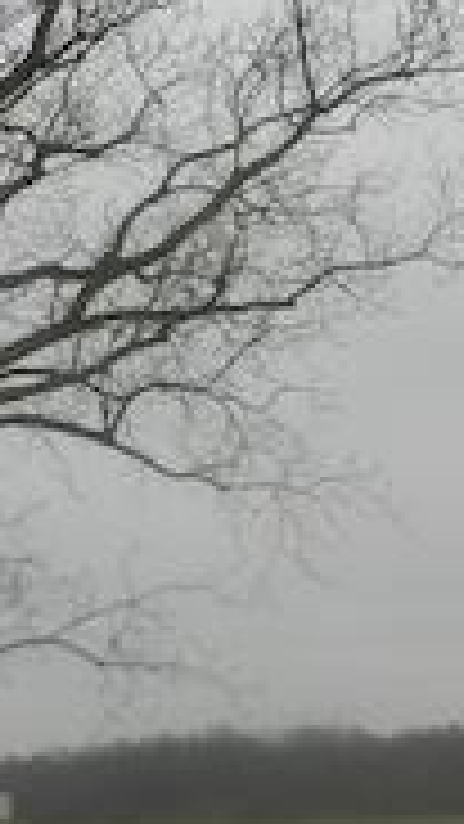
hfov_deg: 12.0
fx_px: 2055
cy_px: 471
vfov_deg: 22.7
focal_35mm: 94
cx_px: 802
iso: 160
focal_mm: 4.5
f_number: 3.5
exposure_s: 1/60
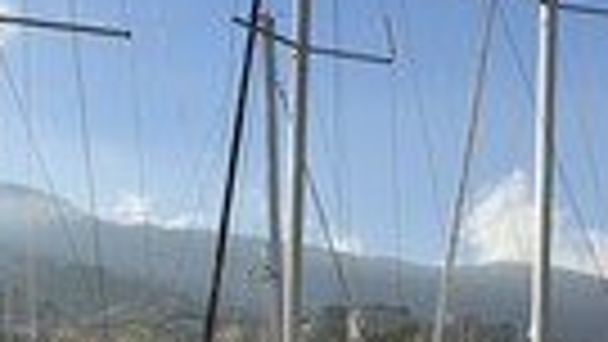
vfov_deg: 14.1
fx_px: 1258
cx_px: 613
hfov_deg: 25.8
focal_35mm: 78
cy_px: 567
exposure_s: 1/250
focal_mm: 24
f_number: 13
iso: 200
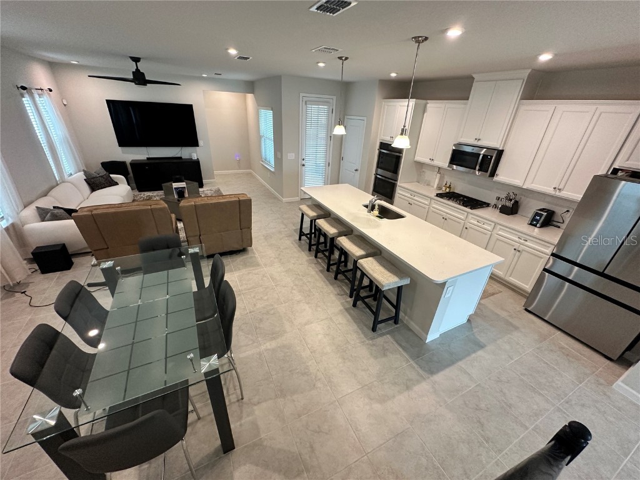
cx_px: 320
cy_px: 240
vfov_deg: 85.7
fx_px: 259
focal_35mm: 14
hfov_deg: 102.1
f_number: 2.2
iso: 250
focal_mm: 2.22
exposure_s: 1/120
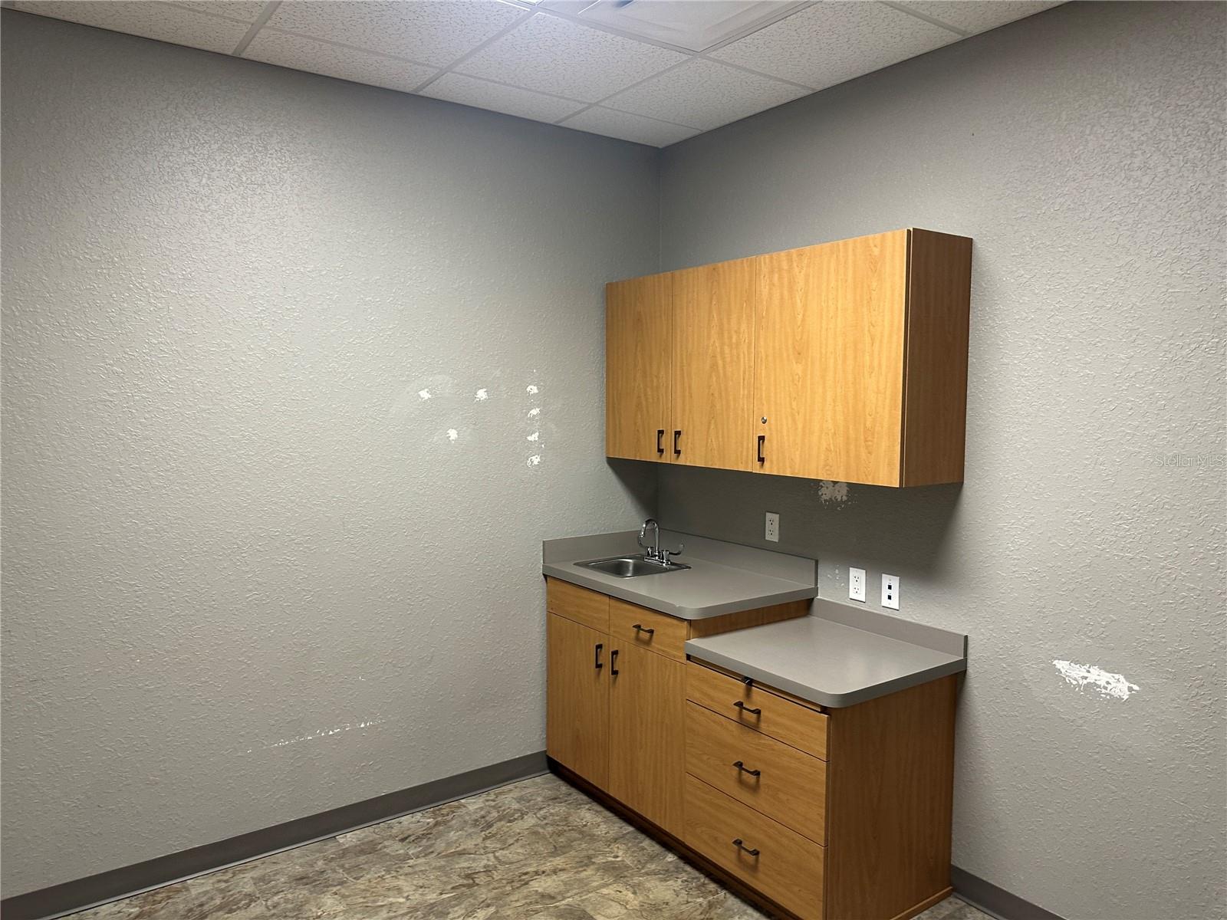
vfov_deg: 56.8
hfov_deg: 71.6
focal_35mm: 24
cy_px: 460
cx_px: 614
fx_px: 851
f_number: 1.78
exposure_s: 1/60
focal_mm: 6.86
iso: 160
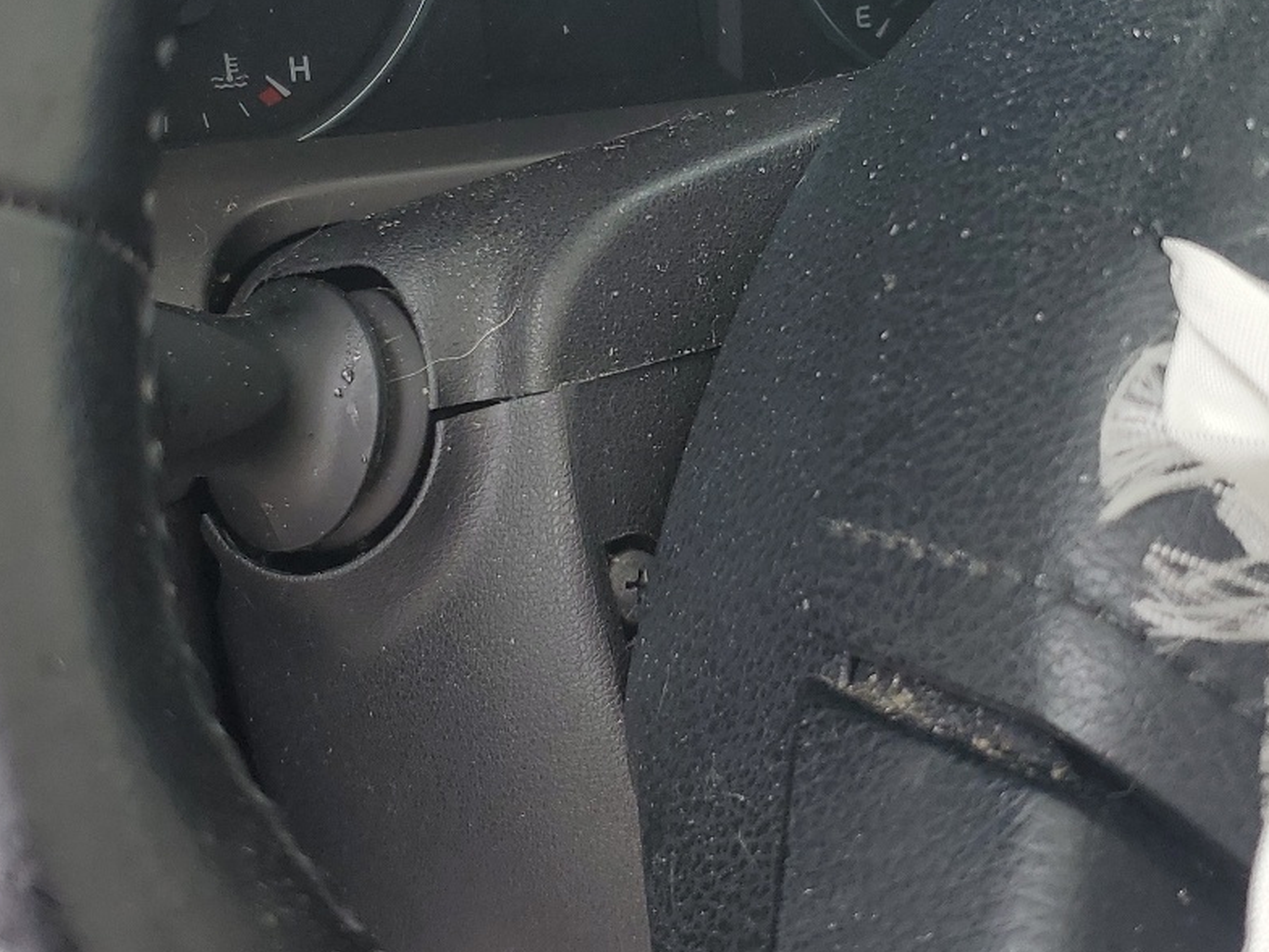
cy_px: 249
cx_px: 629
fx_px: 1943
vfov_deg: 27.2
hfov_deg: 36.2
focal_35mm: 53
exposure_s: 1/164
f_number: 1.5
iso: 50
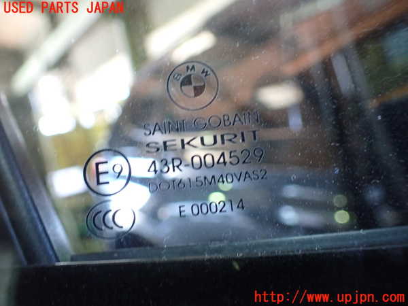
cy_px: 153
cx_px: 204
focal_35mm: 30
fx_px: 354
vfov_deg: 46.8
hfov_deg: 60.0
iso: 800
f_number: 2.3
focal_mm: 5.4
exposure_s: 1/40
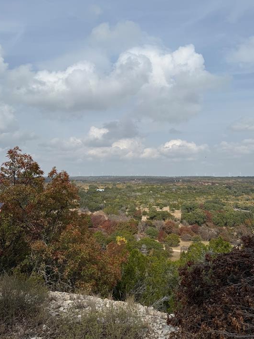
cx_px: 134
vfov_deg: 67.3
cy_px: 164
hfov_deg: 53.0
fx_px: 254
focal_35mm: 26
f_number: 1.78
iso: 80
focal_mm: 6.76
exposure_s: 1/8130
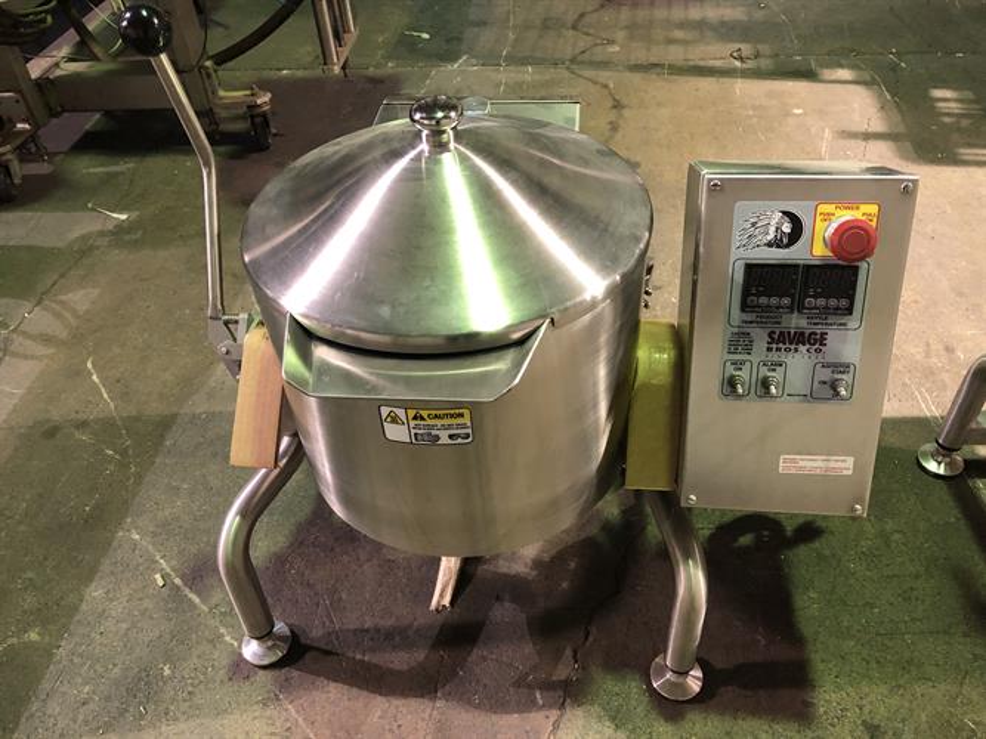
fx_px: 797
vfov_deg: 49.7
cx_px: 493
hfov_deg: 63.5
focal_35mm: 28
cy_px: 370
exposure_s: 1/9
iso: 100
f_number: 1.8
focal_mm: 4
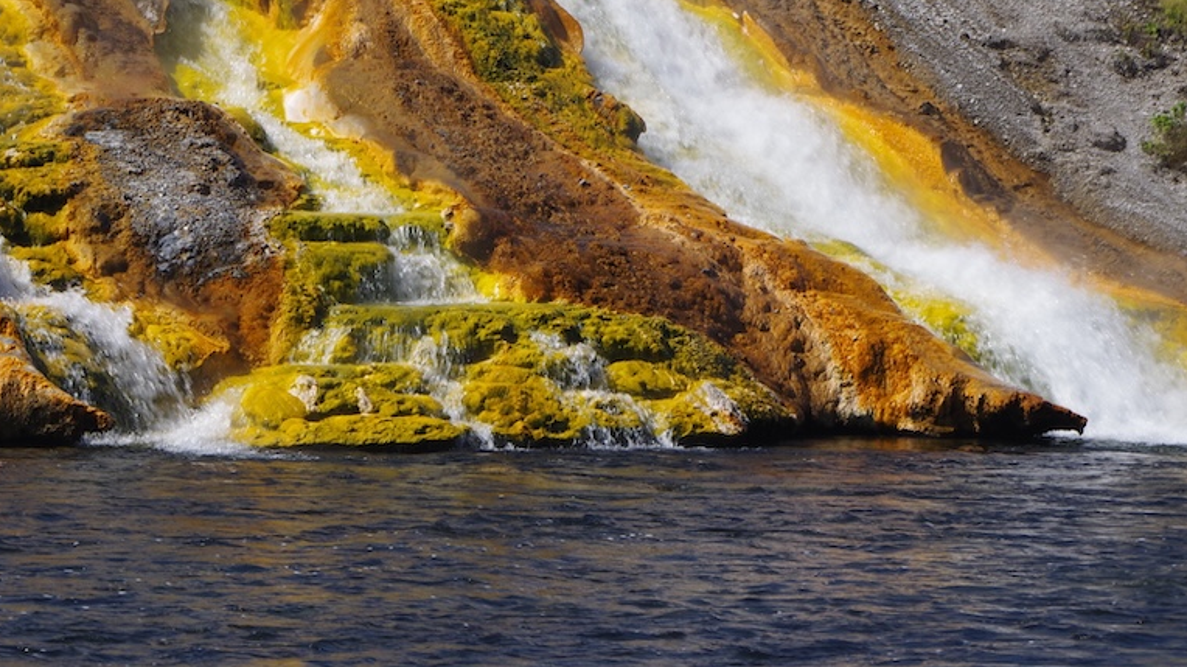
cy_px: -26
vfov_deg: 7.4
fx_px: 5097
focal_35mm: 162
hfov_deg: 13.3
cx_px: 424
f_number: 11
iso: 200
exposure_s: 1/80
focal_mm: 55
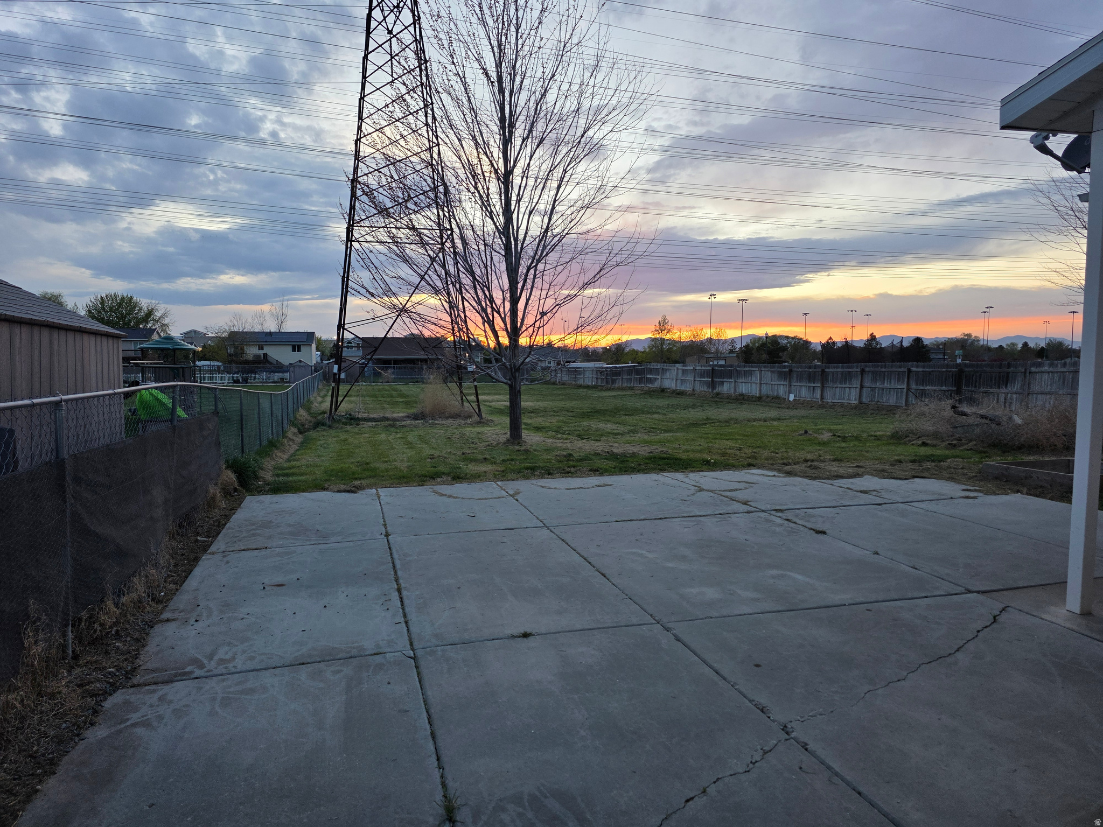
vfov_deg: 58.9
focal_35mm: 23
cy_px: 414
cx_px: 552
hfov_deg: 73.9
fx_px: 733
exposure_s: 1/180
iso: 80
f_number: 1.7
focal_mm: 6.3
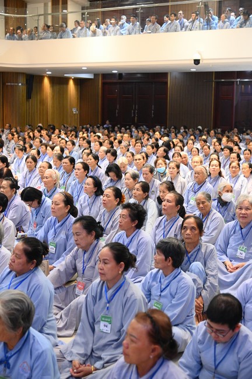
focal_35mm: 52
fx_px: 547
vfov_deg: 38.2
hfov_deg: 25.9
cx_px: 126
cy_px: 190
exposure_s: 1/160
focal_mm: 52
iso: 6400
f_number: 4
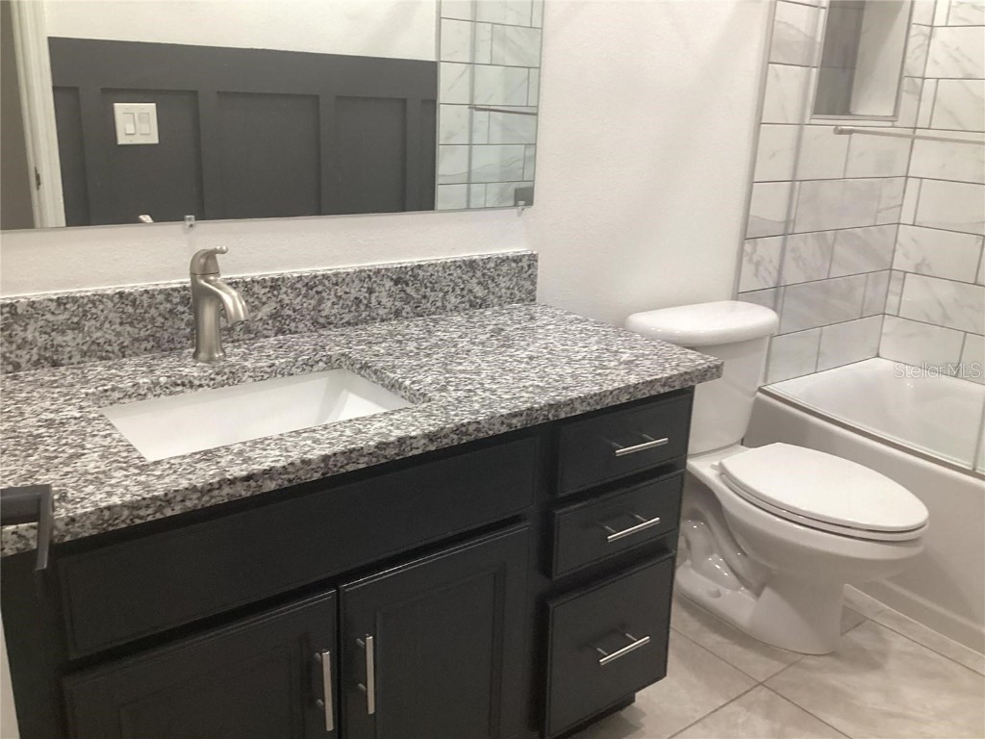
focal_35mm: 31
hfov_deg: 58.4
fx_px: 882
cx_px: 492
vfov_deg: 45.4
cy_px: 370
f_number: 2.4
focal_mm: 3.3
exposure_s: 1/60
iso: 160
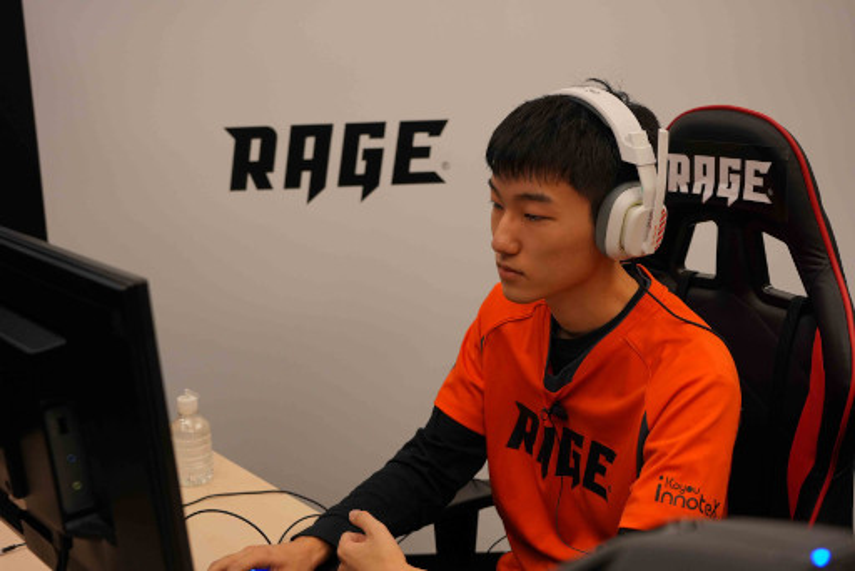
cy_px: 286
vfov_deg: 29.3
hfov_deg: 42.7
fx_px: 1093
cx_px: 428
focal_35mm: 46
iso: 1250
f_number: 5
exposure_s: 1/200
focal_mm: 46
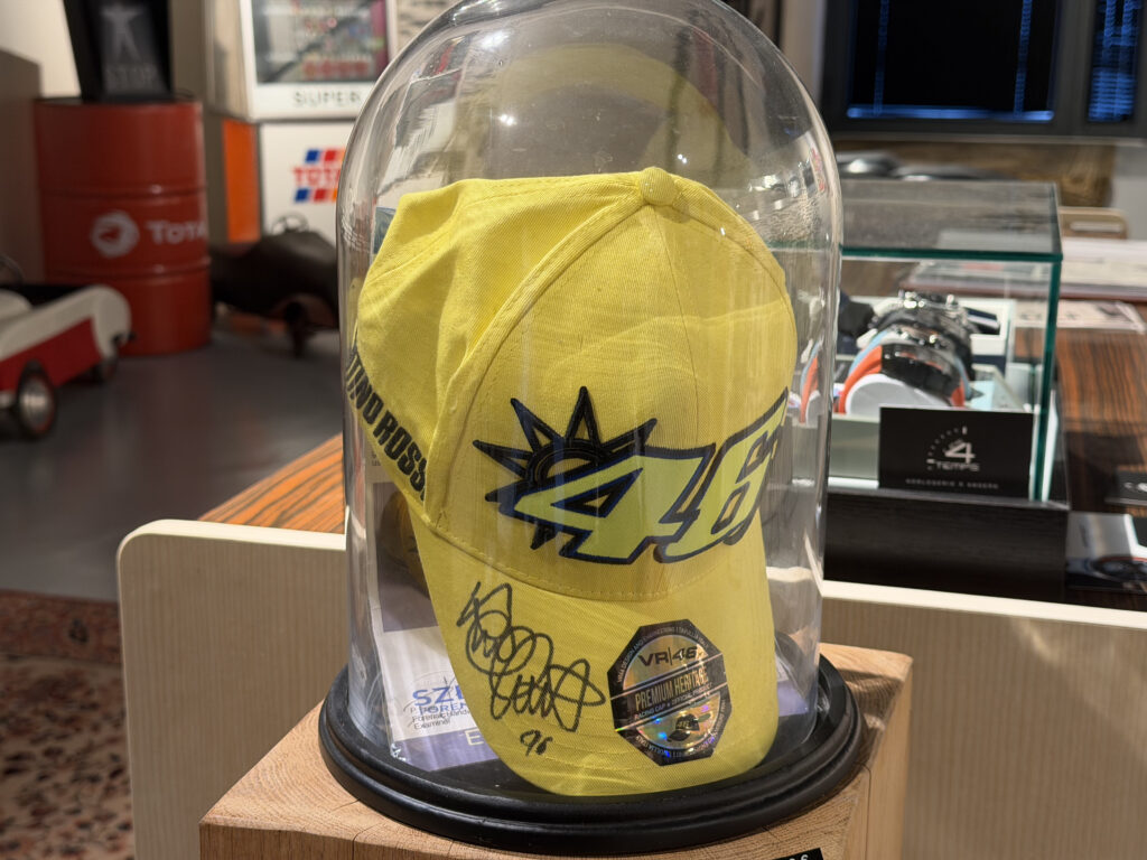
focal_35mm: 48
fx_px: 1590
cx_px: 574
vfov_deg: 30.3
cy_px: 430
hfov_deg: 39.7
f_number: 1.78
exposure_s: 1/50
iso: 125
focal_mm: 6.76
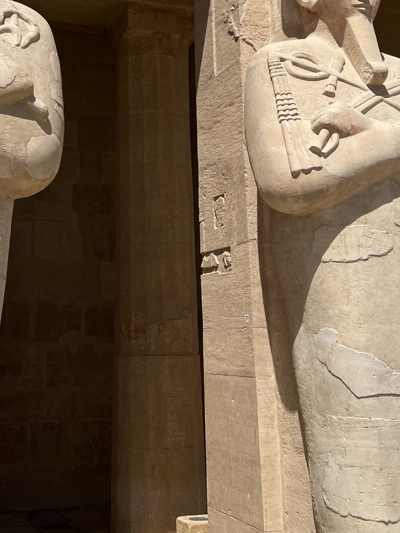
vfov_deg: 37.0
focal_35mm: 50
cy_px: 113
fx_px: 770
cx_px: 111
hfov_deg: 28.8
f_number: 1.5
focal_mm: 5.7
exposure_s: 1/9434
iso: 50
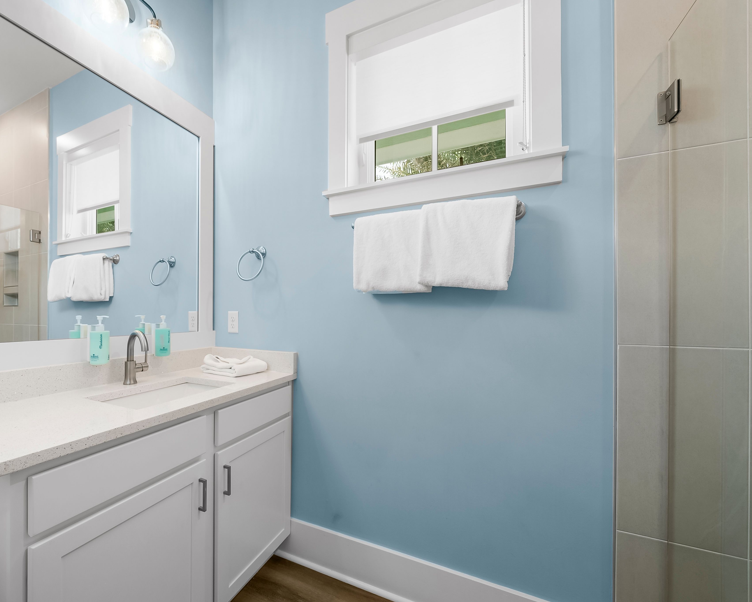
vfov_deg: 88.0
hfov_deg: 100.2
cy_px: 308
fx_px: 312
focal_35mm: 14
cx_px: 331
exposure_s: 1/6
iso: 400
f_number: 8
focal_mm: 12
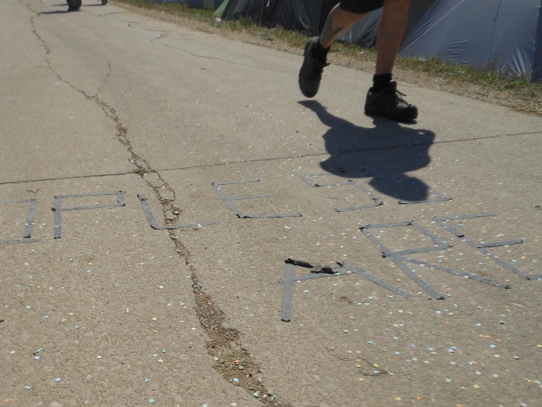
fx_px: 548
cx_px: 212
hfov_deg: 52.2
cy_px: 258
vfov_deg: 40.4
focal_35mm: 35
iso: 80
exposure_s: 1/320
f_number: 10.2
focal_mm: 4.5
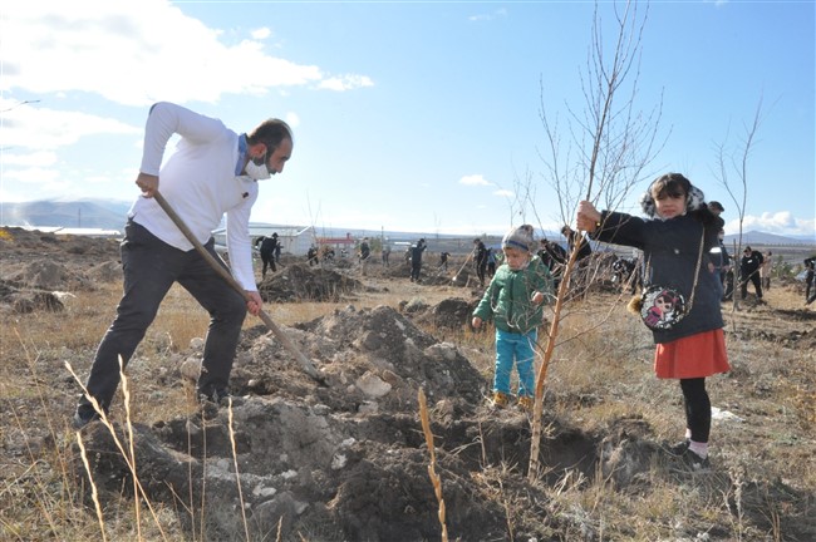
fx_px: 747
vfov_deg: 39.9
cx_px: 408
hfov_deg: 57.3
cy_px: 271
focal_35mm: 33
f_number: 25
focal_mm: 22
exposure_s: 1/200
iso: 1250
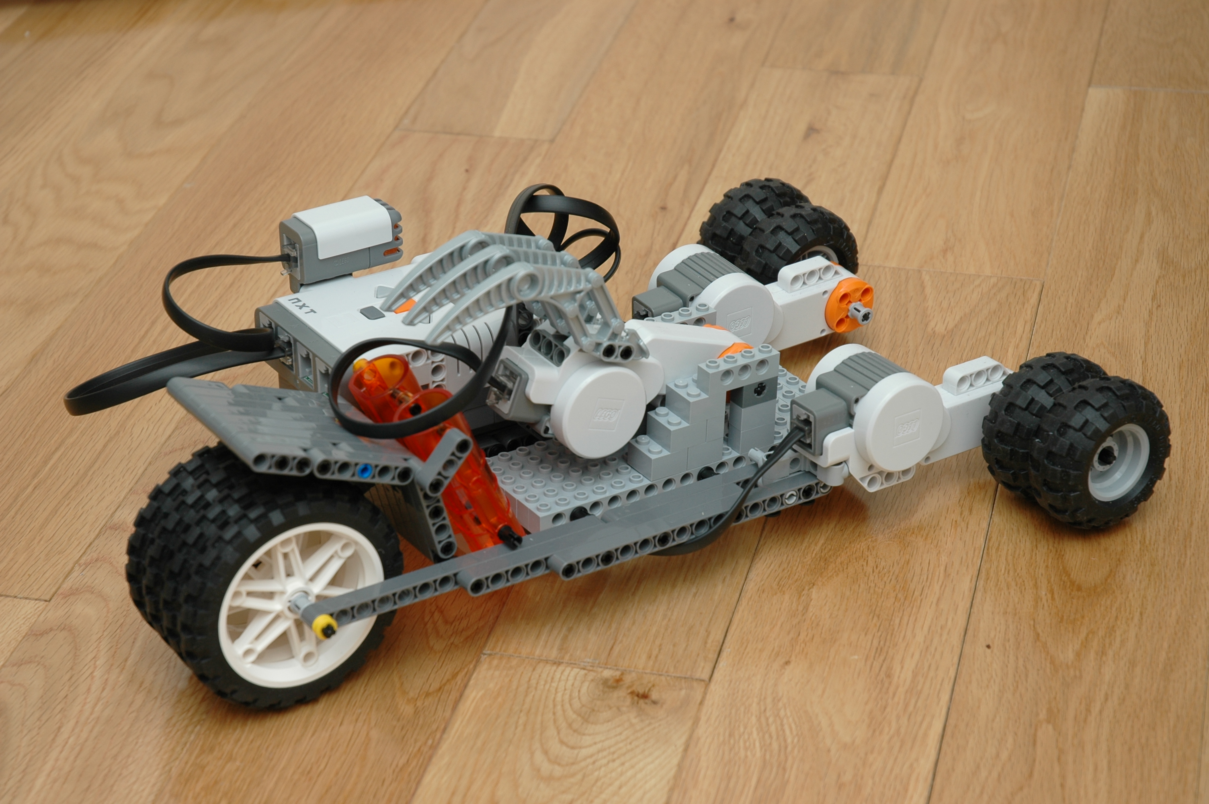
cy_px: 402
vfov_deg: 17.5
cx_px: 604
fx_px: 2617
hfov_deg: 26.0
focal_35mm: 78
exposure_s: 1/60
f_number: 6.3
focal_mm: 52
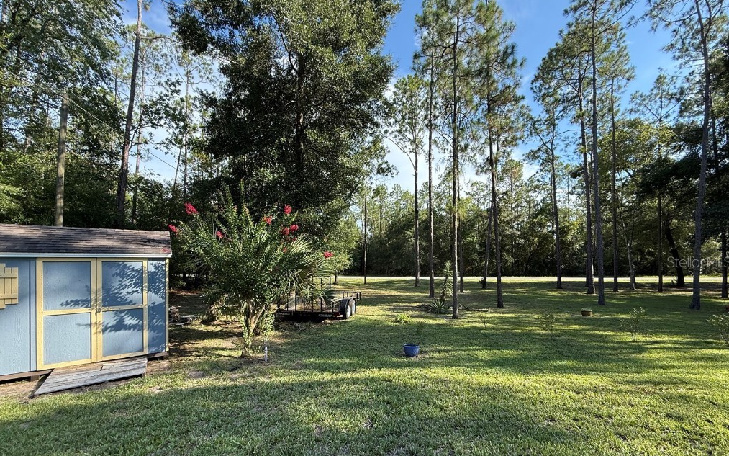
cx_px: 366
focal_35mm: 15
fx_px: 298
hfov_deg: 101.5
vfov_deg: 74.3
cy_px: 261
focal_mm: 2.22
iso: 64
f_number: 2.2
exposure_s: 1/448
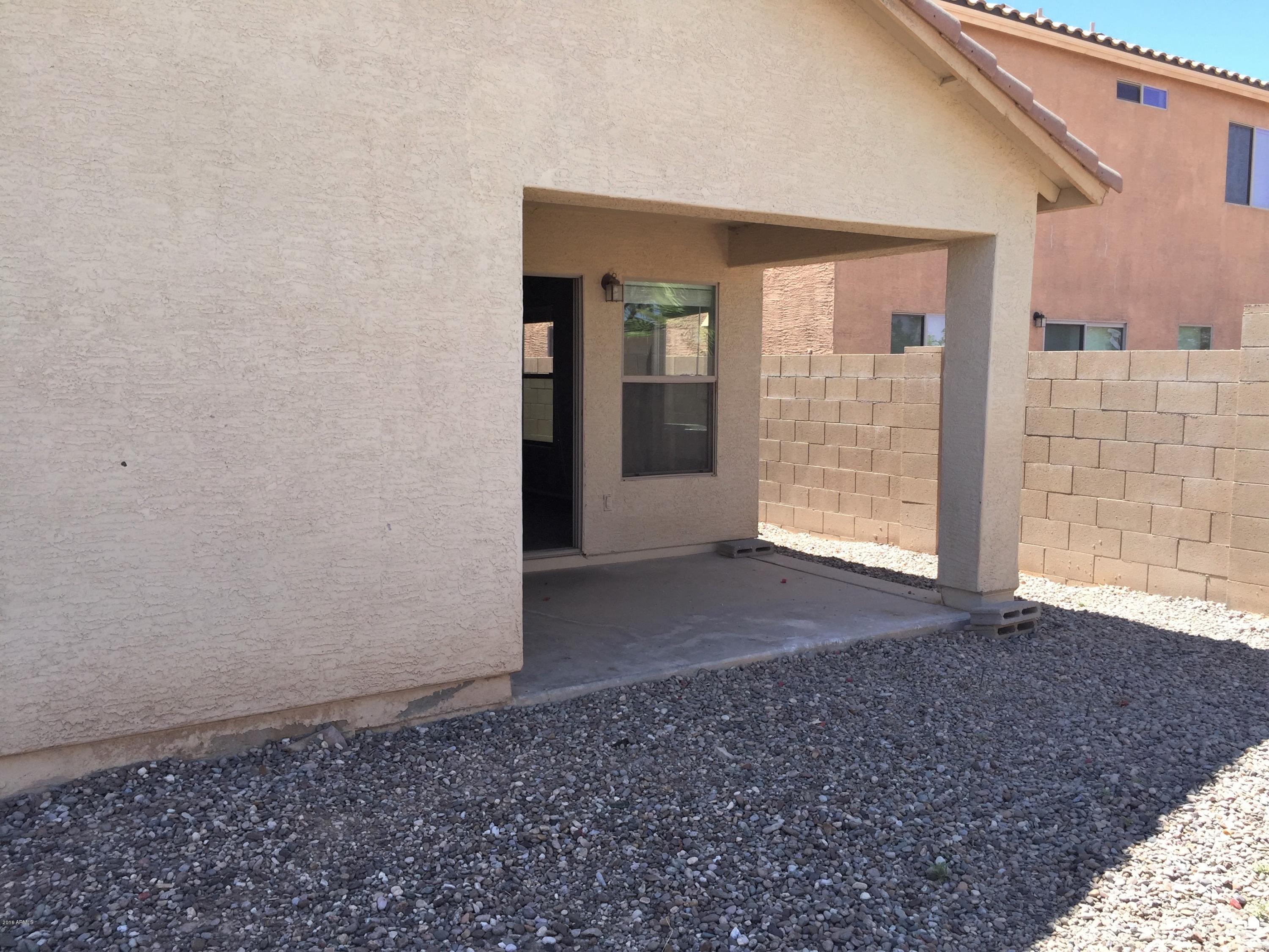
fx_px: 1063
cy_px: 476
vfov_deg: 48.2
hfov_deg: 61.7
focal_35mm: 29
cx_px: 634
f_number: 2.2
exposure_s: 1/694
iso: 32
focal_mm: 4.15
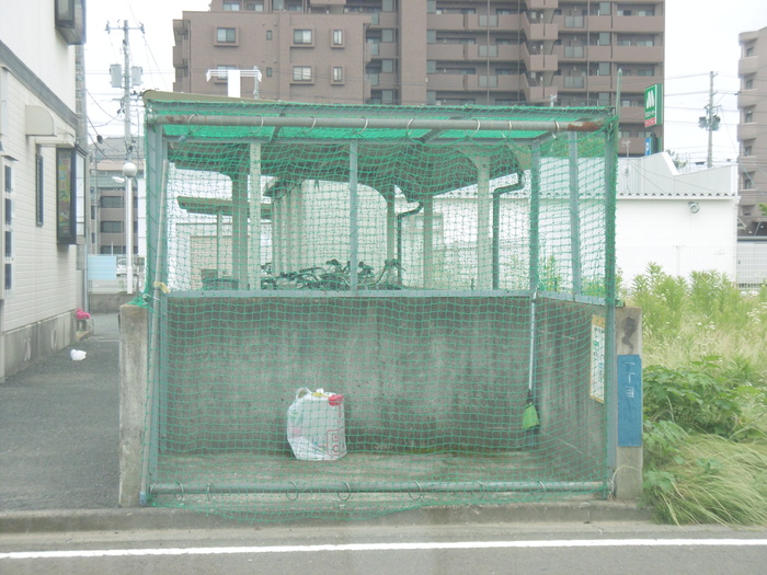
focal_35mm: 78
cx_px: 384
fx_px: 1728
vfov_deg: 18.9
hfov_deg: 25.0
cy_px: 288
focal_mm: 14
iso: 100
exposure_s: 1/200
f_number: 4.5
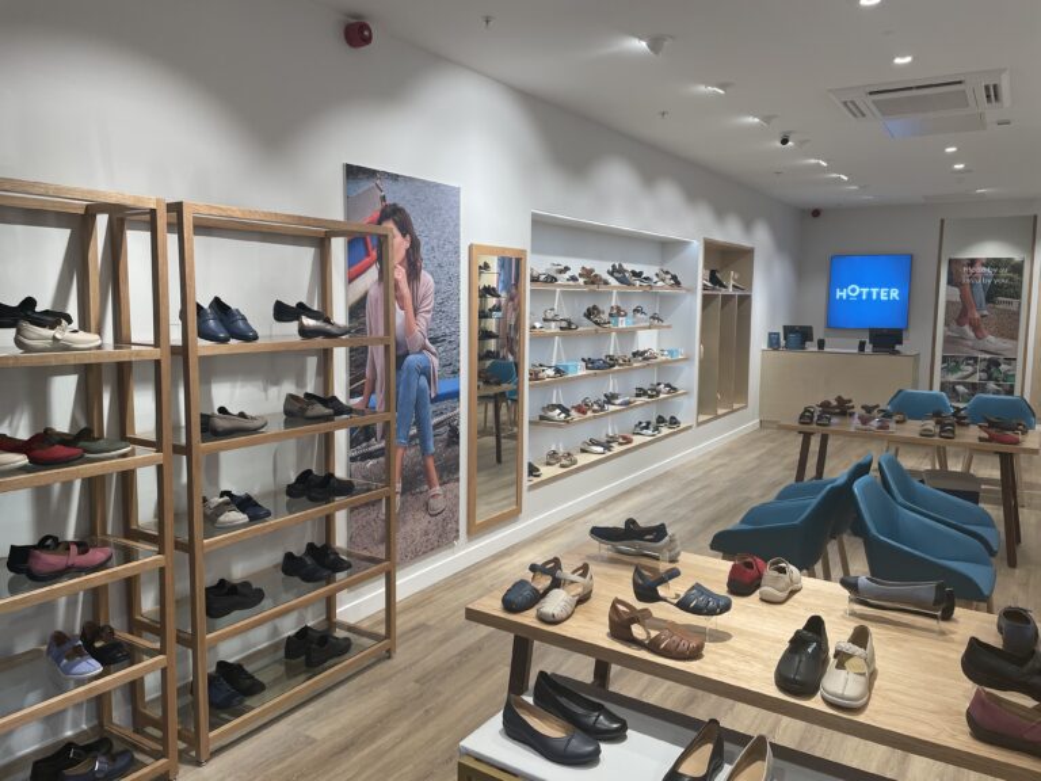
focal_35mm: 26
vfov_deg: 53.1
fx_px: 782
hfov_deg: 67.3
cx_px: 520
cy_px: 390
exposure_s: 1/100
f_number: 1.6
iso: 64
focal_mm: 4.2
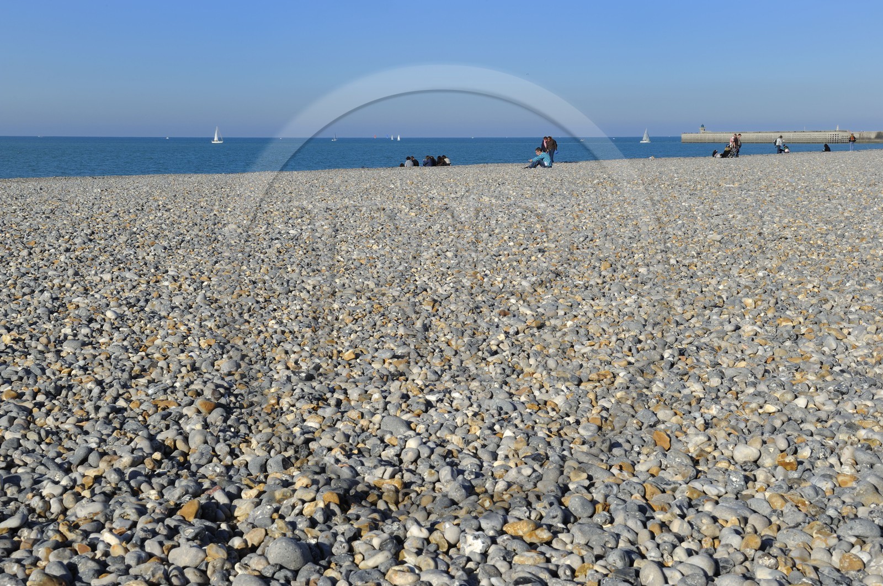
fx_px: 1176
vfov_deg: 28.0
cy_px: 293
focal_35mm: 48
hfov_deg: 41.2
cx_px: 442
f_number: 18
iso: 200
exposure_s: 1/100
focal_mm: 48
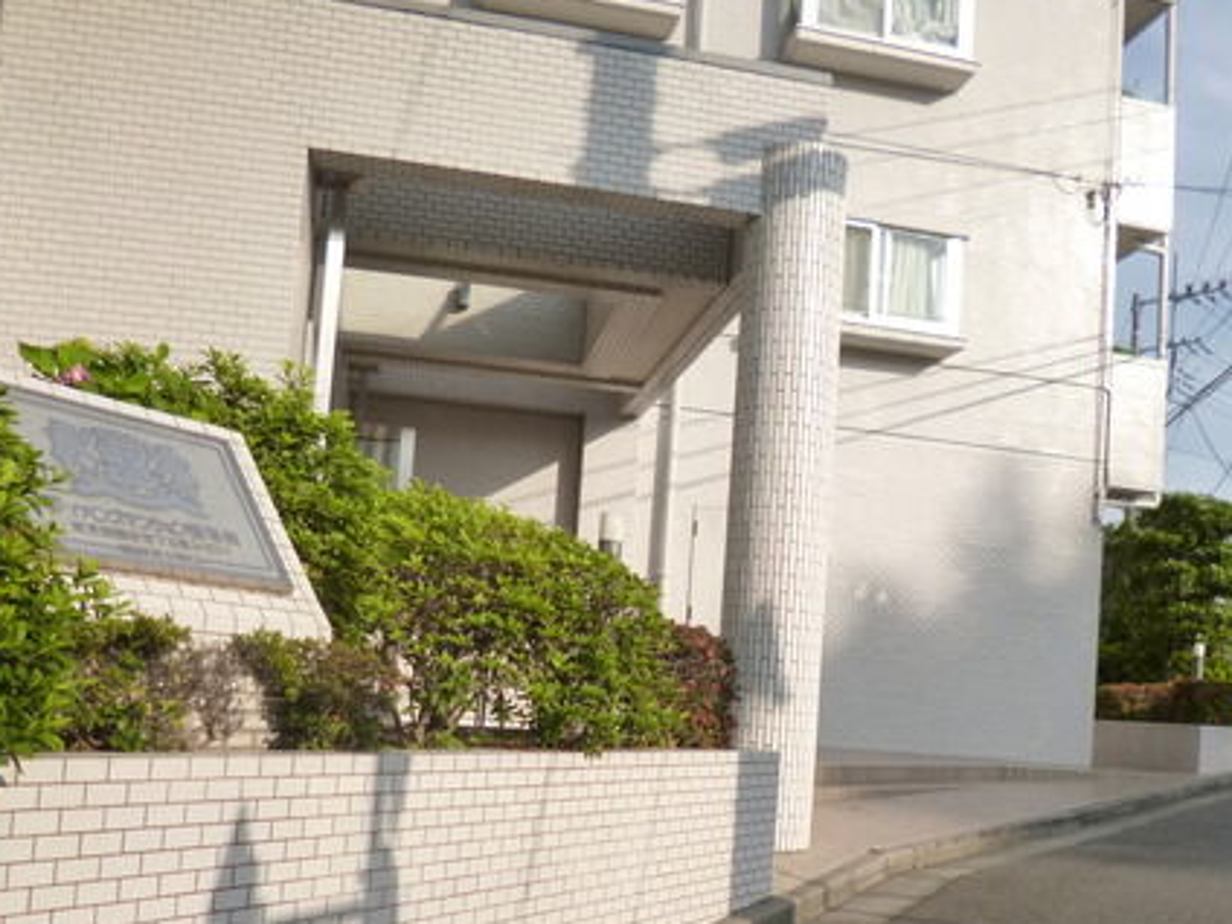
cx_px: 692
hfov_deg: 53.8
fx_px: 1210
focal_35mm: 34
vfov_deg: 41.3
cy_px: 616
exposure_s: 1/1600
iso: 160
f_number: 2.5
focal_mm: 4.3
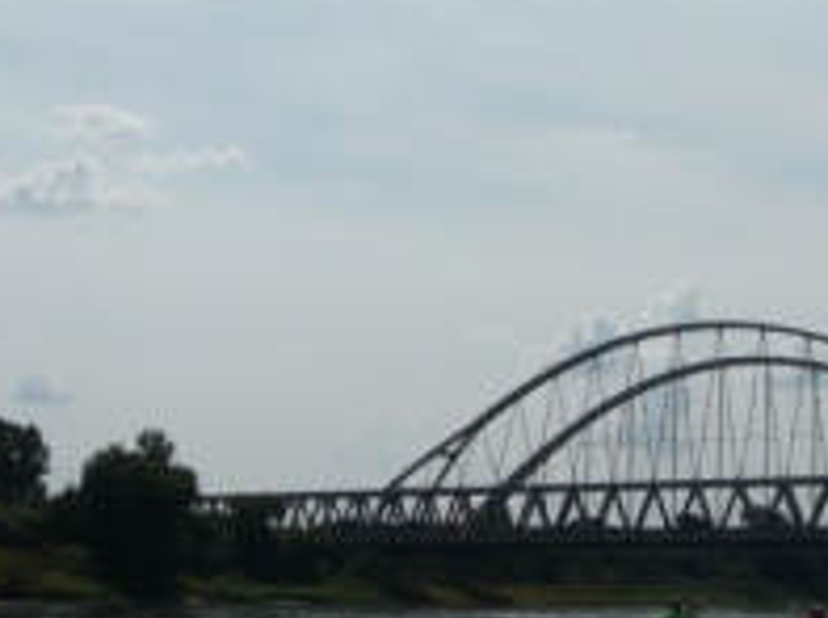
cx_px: 782
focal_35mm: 98
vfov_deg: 15.0
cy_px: 475
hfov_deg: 19.6
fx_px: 2340
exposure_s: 1/640
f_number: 10
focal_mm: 7
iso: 100
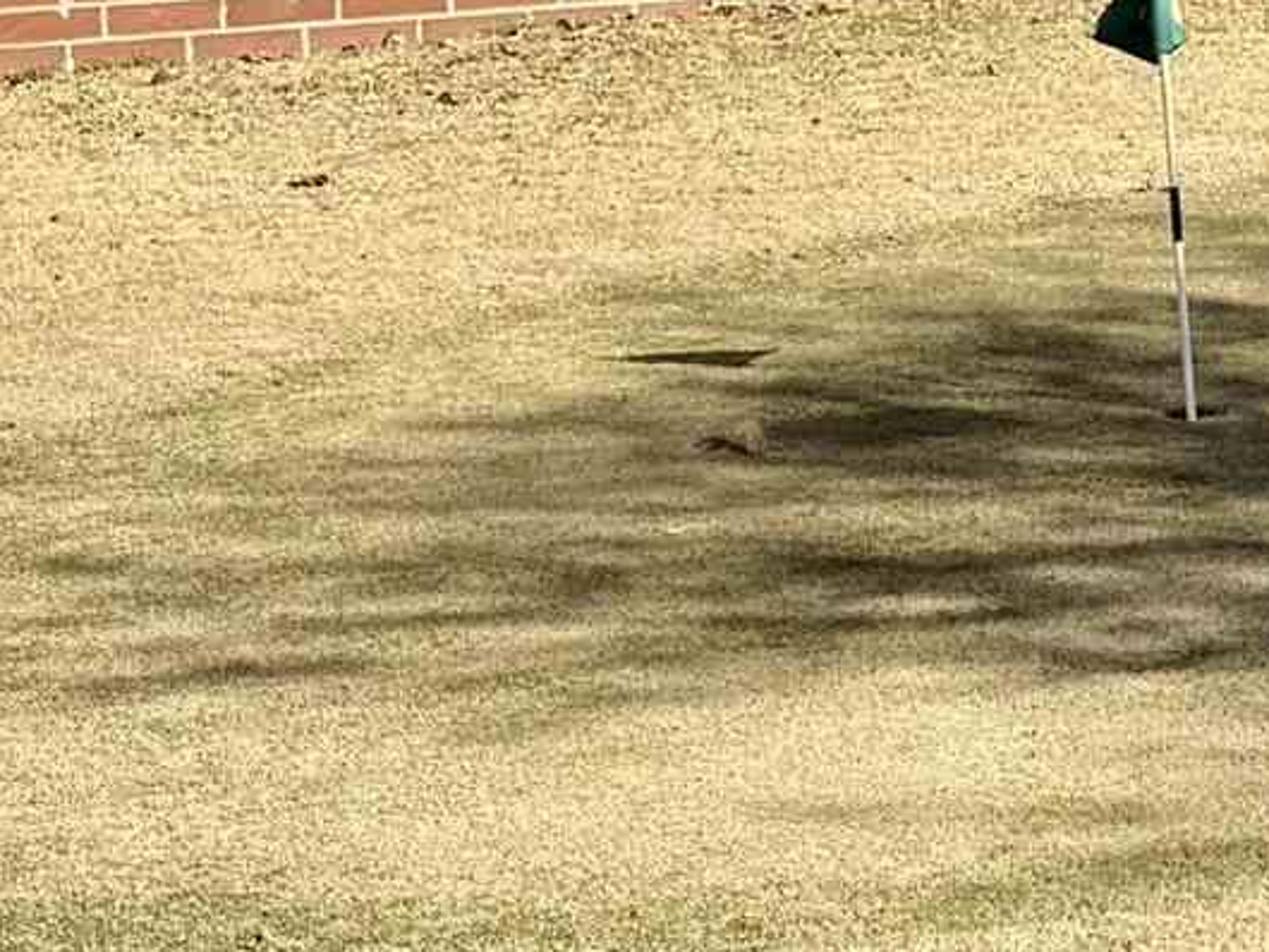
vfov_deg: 10.4
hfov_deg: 12.5
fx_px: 5098
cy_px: -325
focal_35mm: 139
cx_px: 2526
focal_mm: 6.76
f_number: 1.78
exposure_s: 1/4167
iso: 80
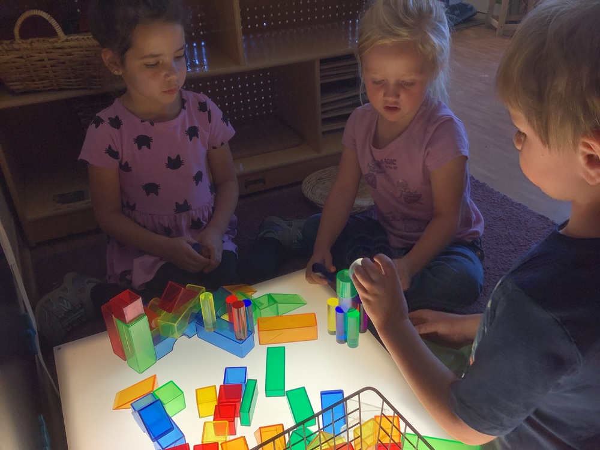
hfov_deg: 58.4
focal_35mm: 31
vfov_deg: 45.4
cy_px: 225
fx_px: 537
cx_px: 300
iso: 32
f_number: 2.4
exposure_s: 1/120
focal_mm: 3.3
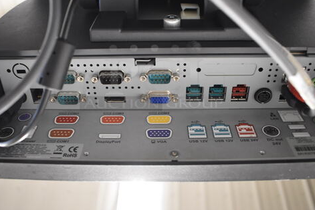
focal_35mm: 35
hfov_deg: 54.4
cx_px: 154
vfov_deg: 37.6
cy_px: 75
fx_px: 307
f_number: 4
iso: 2200
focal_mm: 18
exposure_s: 1/60
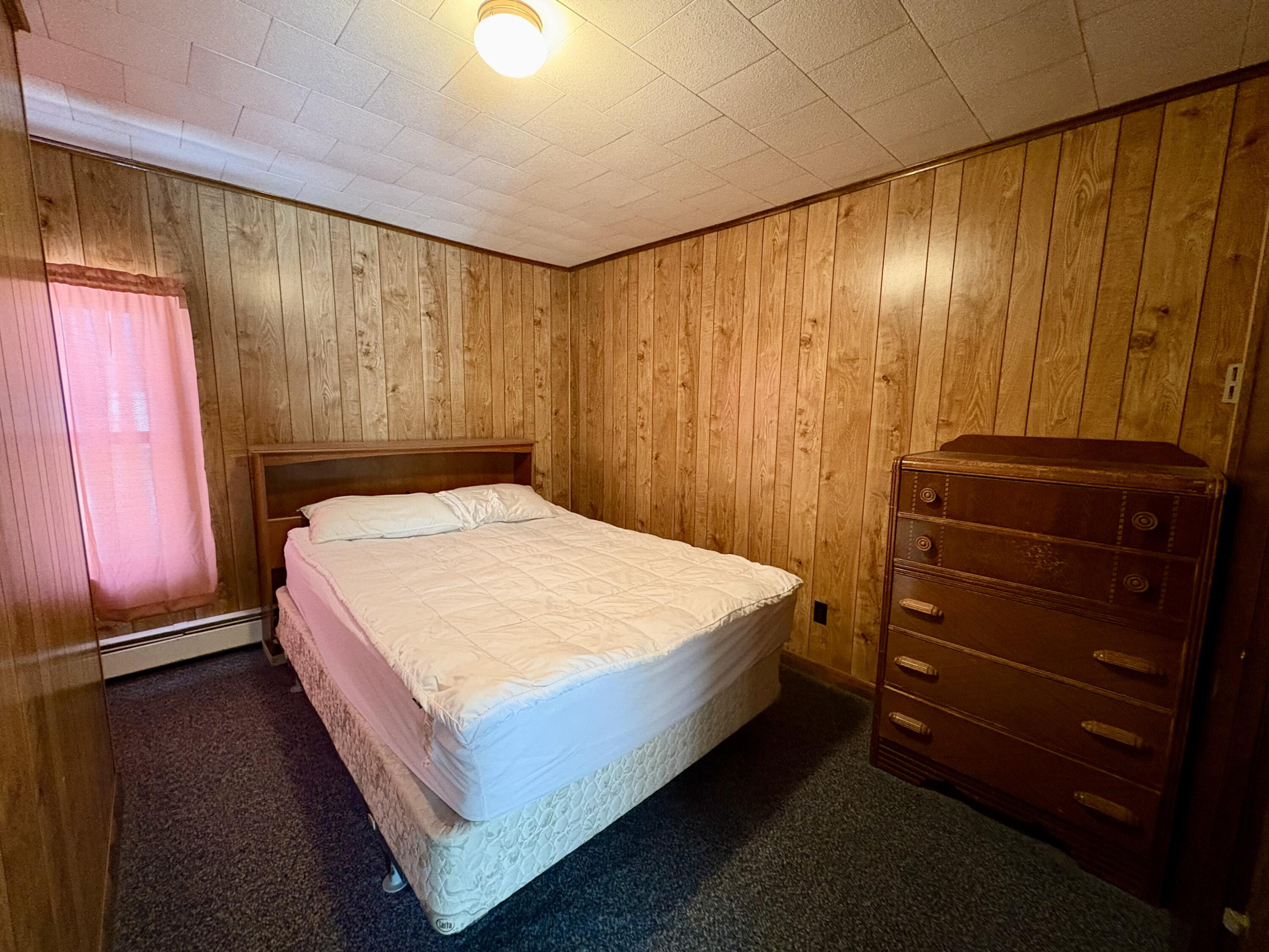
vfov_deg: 85.7
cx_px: 634
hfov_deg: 102.1
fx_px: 513
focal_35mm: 14
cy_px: 476
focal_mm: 2.22
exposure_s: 1/40
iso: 640
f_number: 2.2
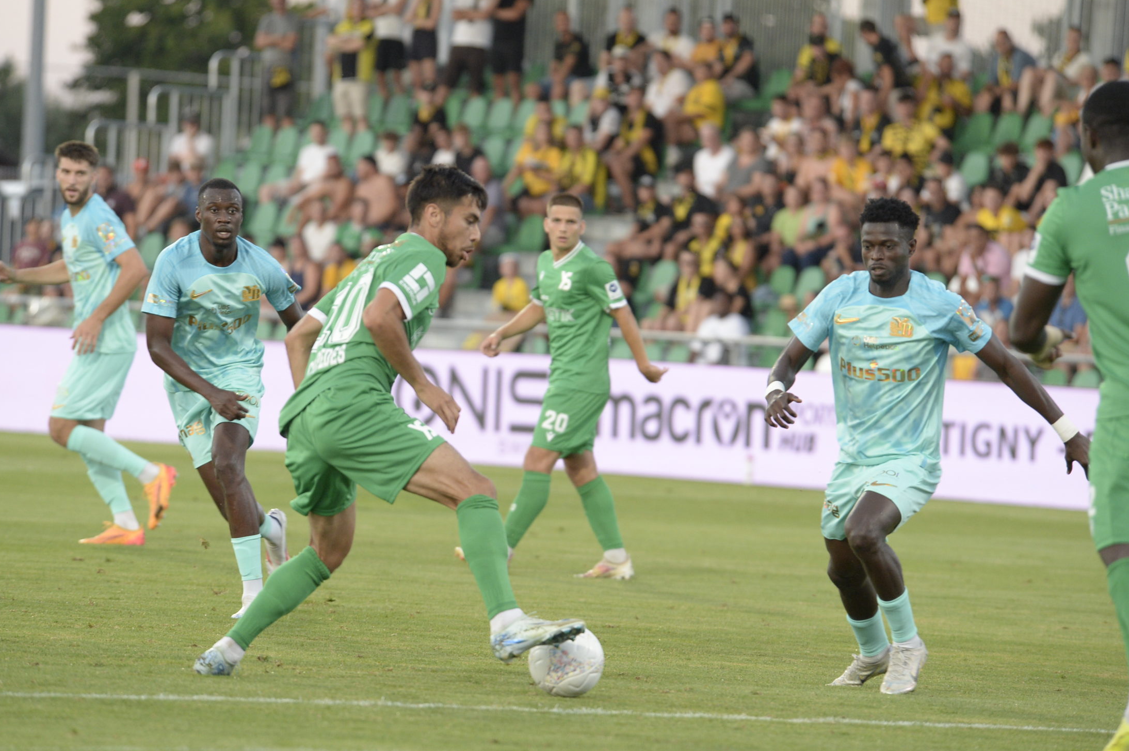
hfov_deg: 5.9
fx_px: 10996
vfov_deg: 3.9
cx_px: 537
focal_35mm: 351
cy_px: 382
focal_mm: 300
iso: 2200
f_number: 5.3
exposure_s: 1/640
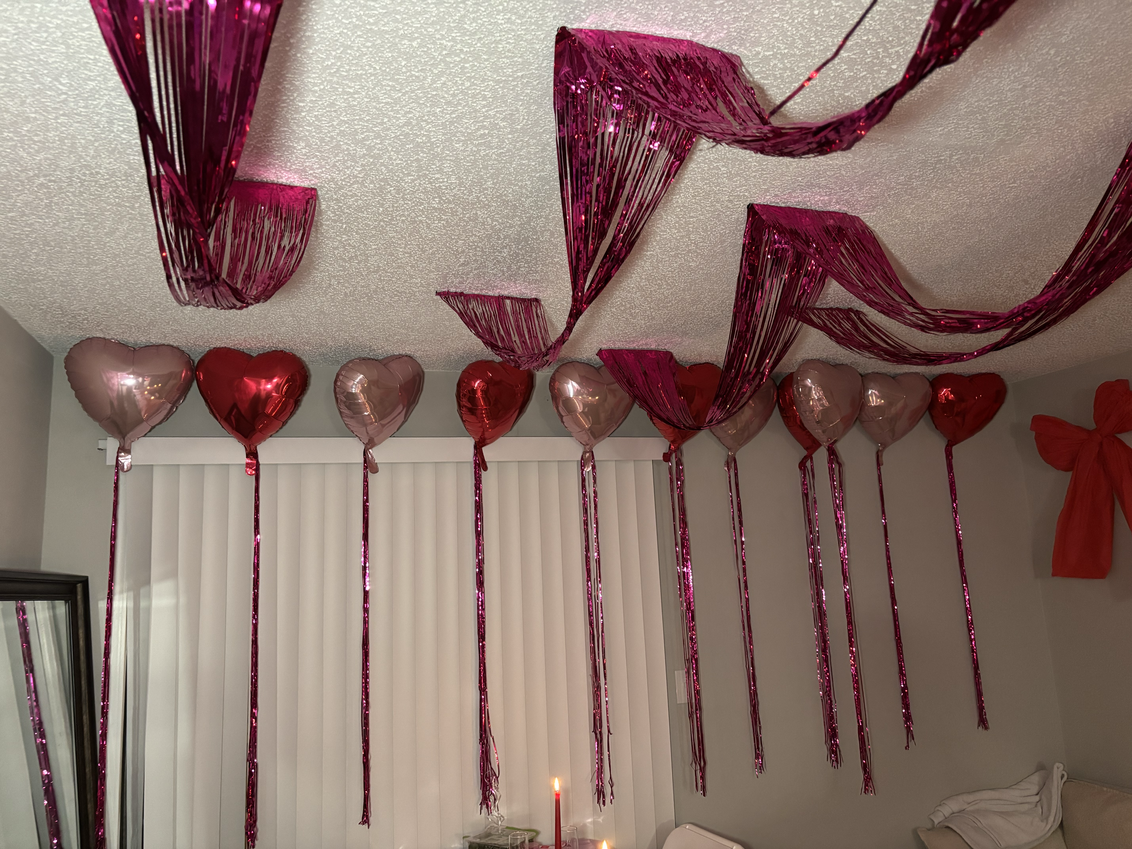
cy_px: 424
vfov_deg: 53.1
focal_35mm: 26
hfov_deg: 67.3
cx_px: 566
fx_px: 850
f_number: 1.6
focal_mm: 5.96
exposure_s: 1/40
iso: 640
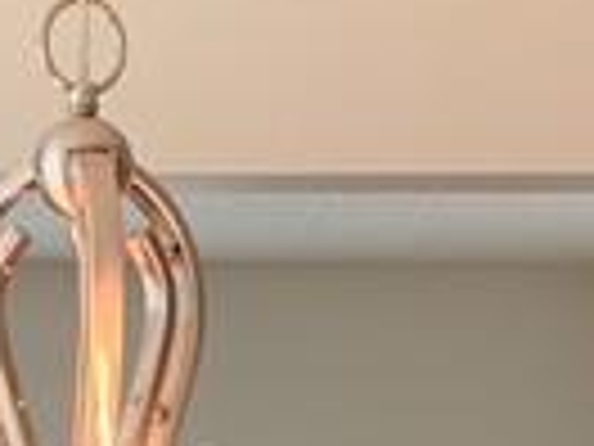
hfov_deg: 9.7
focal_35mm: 202
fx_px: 3466
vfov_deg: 6.8
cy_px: 1194
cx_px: -90
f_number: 1.8
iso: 50
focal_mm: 4.25
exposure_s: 1/120
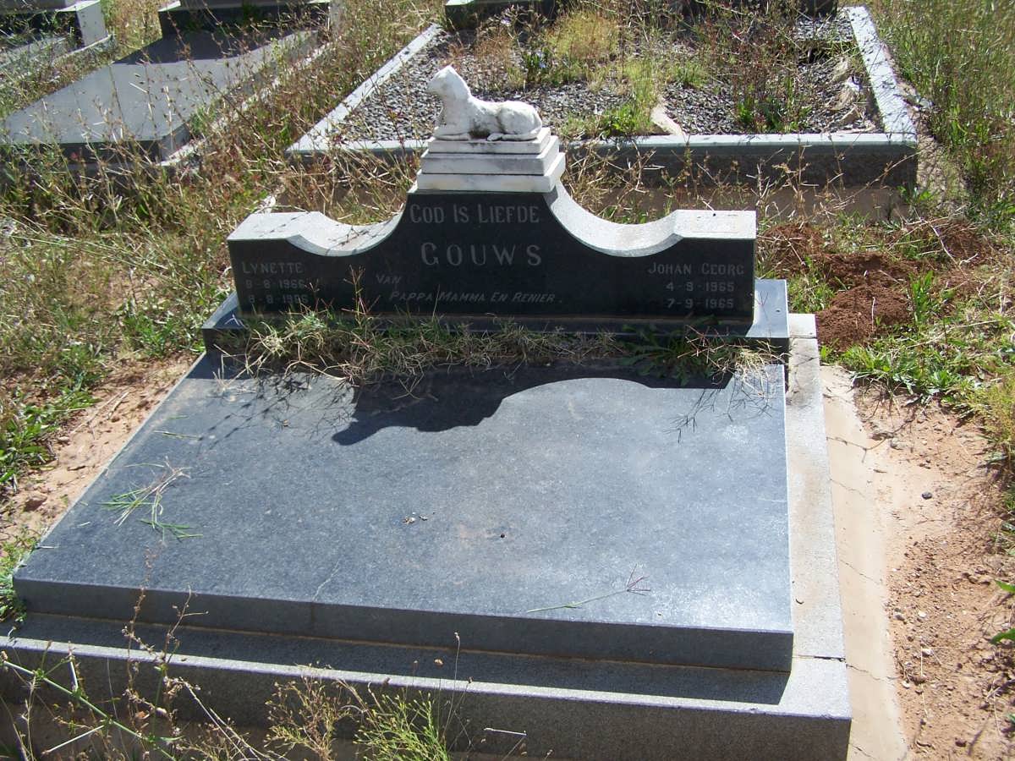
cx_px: 508
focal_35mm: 38
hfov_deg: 49.0
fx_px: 1114
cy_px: 380
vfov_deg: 37.7
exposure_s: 1/750
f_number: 4
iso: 80
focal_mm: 6.3
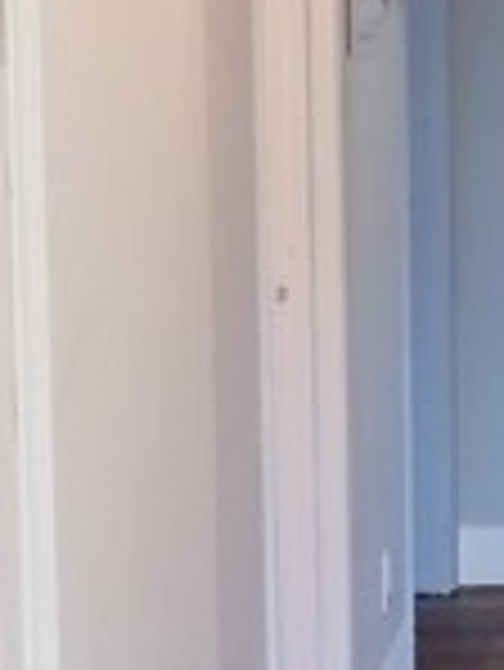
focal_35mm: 129
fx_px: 2501
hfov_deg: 11.1
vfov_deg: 15.2
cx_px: 720
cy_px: 225
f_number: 2.3
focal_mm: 5.4
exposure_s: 1/80
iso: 200
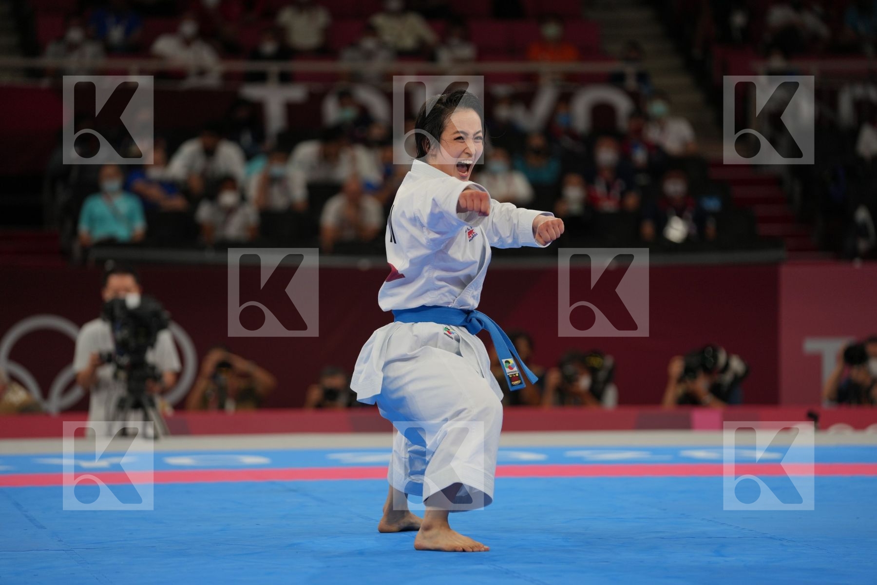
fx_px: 4092
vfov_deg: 8.2
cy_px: 292
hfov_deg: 12.2
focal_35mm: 168
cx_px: 438
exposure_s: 1/1000
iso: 400
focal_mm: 168
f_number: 2.8
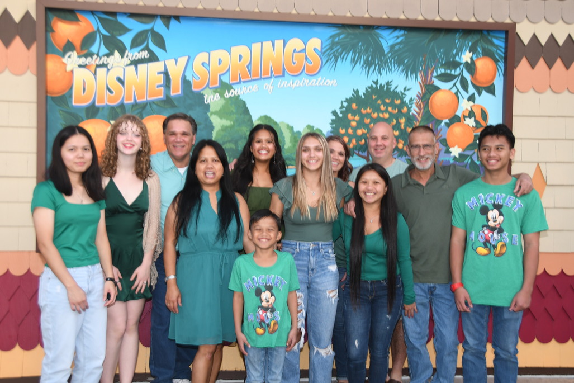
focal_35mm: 43
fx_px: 686
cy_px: 192
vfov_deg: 31.2
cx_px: 287
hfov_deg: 45.4
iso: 400
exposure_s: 1/60
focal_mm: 29
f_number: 5.6
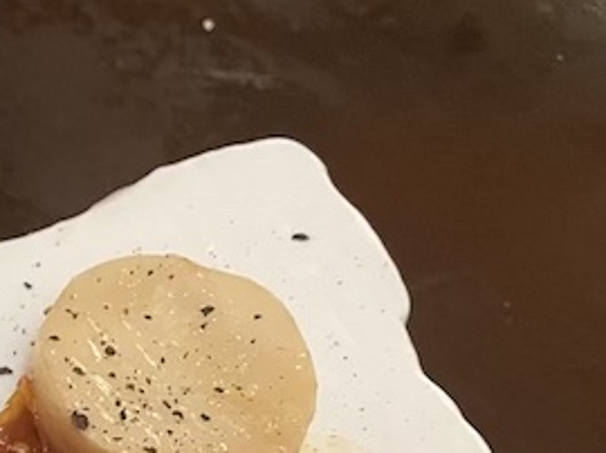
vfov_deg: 16.5
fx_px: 1434
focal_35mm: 82
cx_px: -334
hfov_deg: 20.1
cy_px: 659
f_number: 1.6
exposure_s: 1/33
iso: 400
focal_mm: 5.1
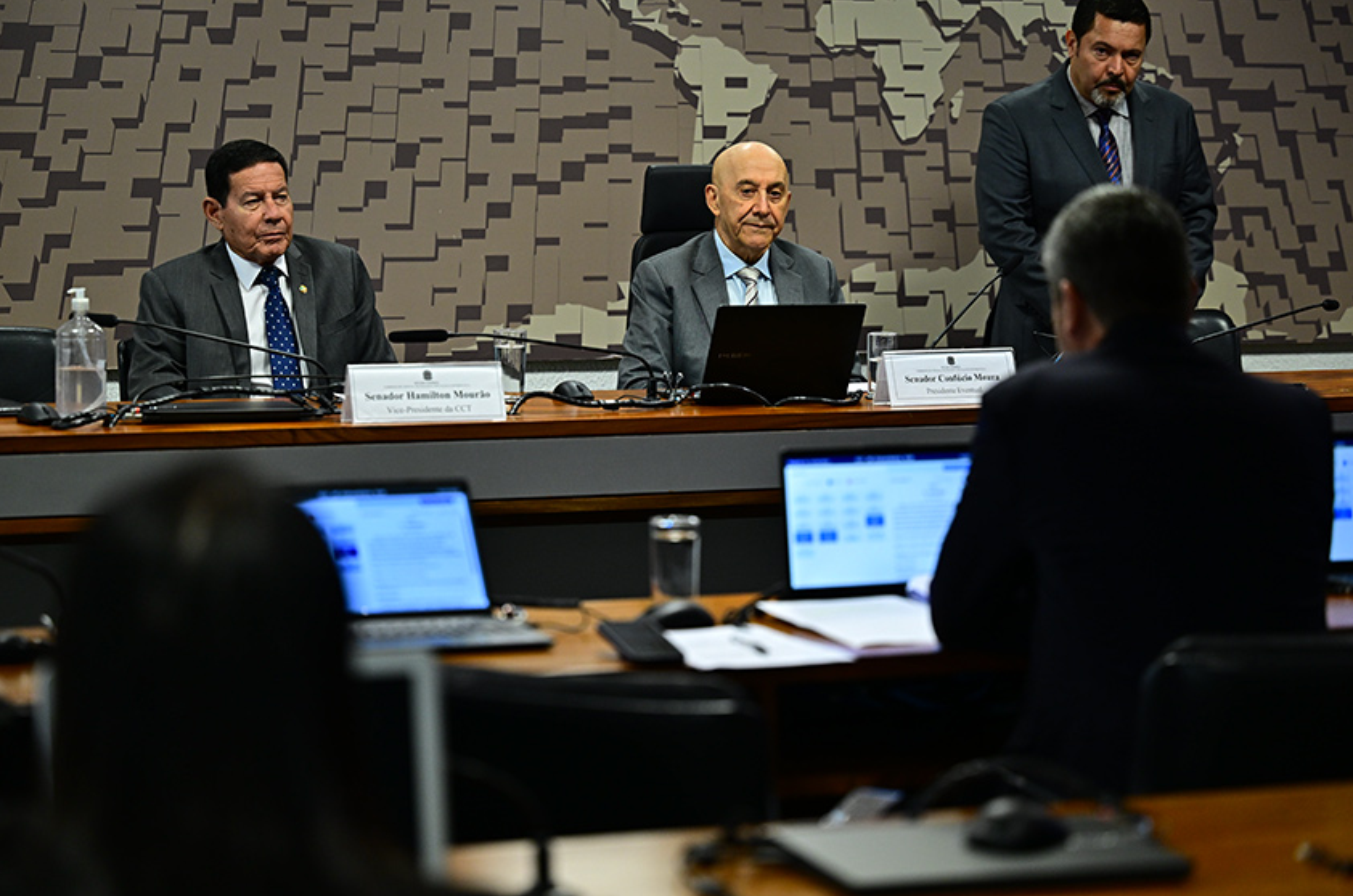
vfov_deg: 13.9
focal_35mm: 98
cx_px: 665
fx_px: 3676
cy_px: 445
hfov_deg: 20.9
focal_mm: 96
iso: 1600
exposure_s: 1/250
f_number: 2.8
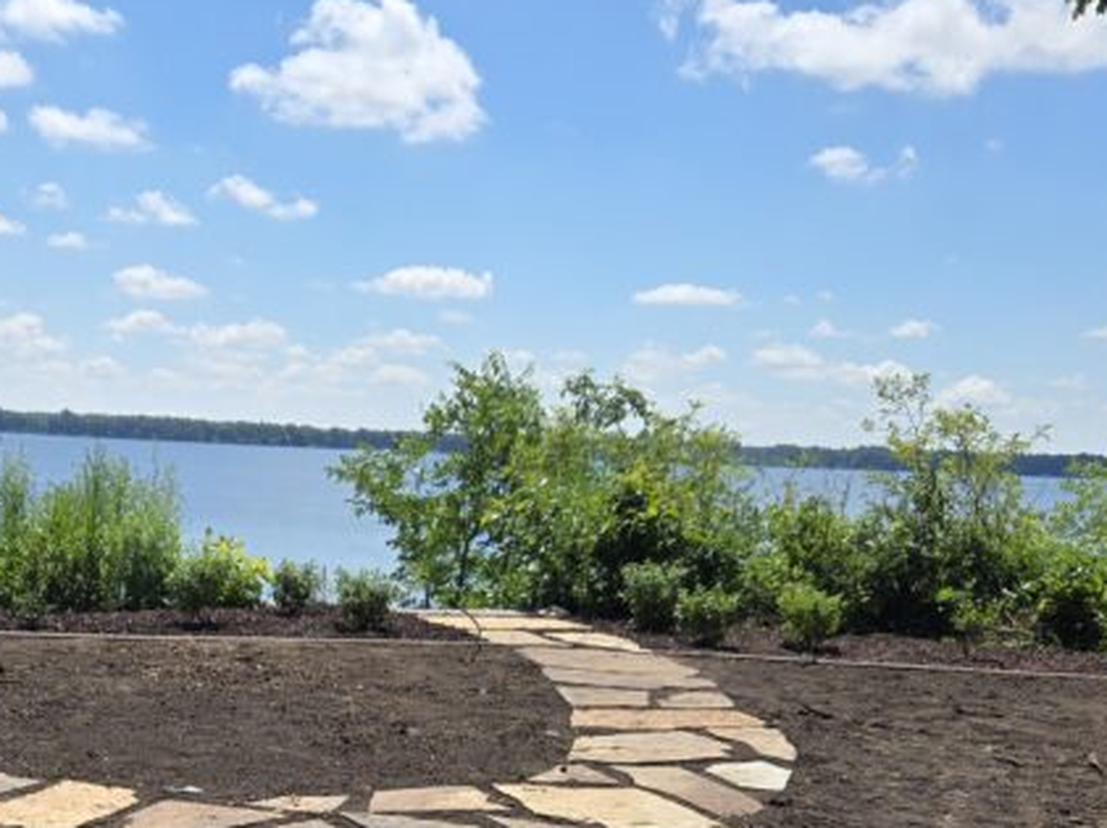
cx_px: 300
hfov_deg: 33.8
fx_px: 1789
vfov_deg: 24.2
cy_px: 936
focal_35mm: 56
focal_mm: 5.4
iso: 25
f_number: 1.8
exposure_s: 1/1915
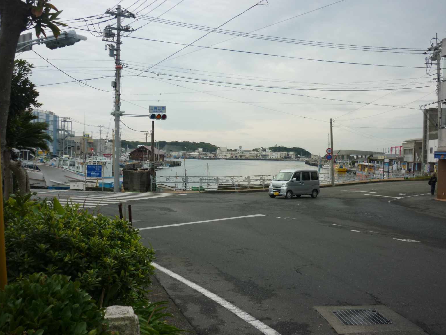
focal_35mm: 34
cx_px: 226
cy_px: 163
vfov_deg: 41.8
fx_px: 438
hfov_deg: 54.0
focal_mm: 5.5
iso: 80
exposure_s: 1/640
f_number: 2.8
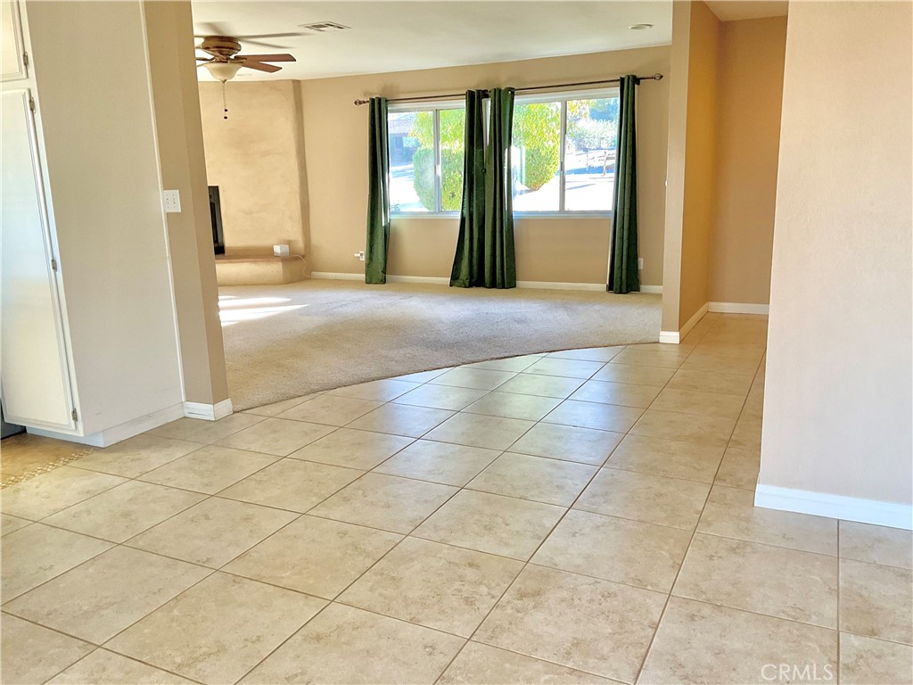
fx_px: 765
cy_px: 342
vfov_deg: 48.2
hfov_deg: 61.7
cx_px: 456
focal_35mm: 29
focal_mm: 3
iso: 64
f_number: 1.8
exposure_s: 1/60
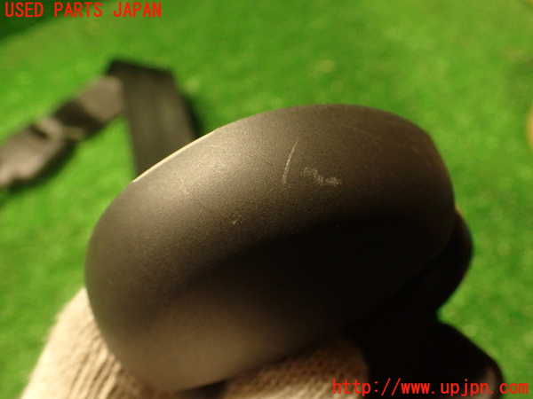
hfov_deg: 60.0
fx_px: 462
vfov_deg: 46.8
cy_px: 200
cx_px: 266
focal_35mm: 30
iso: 800
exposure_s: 1/30
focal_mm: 5.4
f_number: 2.3
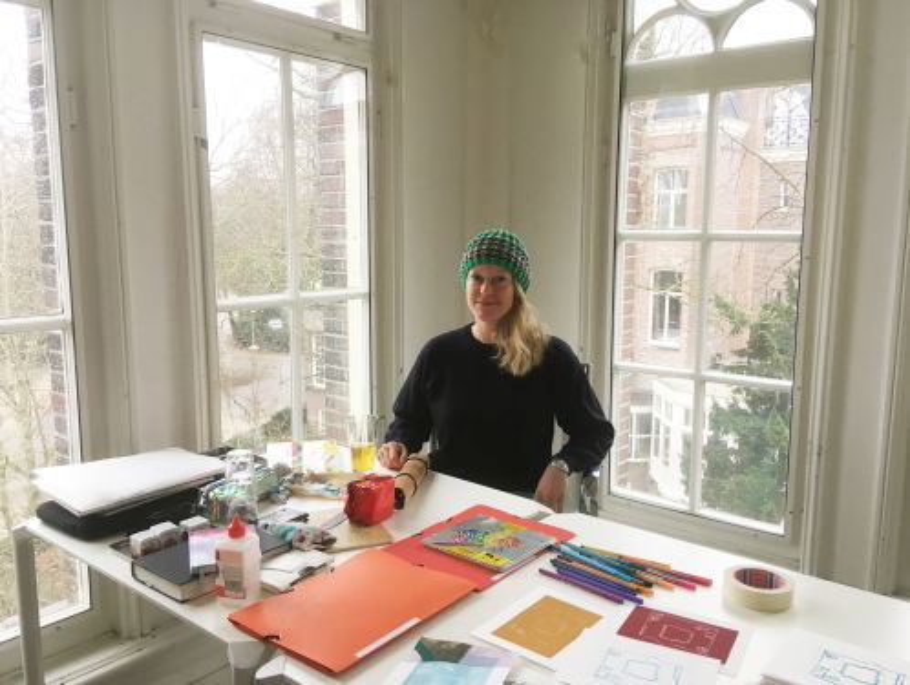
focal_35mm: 29
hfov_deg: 61.6
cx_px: 455
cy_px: 342
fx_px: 763
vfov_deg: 48.3
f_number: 2.2
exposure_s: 1/33
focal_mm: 4.15
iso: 80
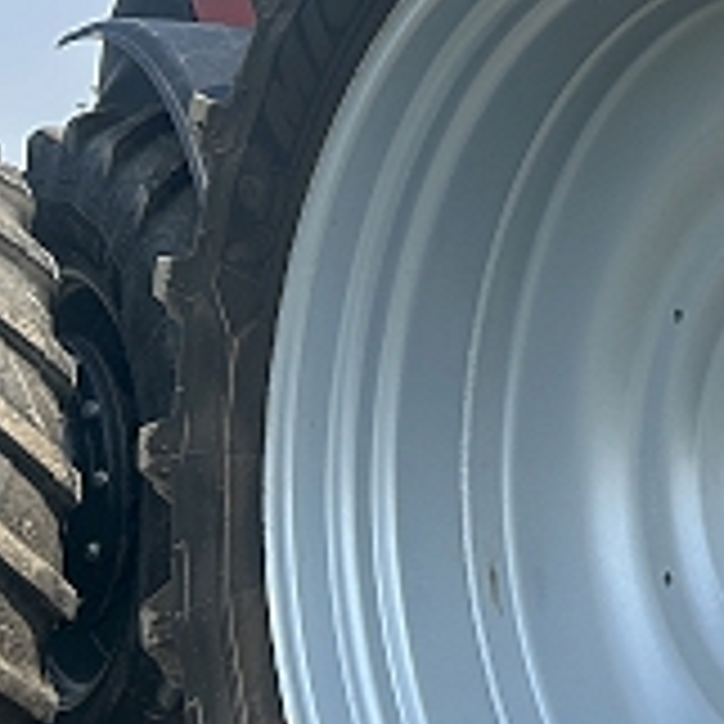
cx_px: 1084
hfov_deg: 14.3
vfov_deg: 15.1
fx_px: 2698
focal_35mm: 114
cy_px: 36
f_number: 1.5
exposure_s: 1/3356
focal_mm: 5.7
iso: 50
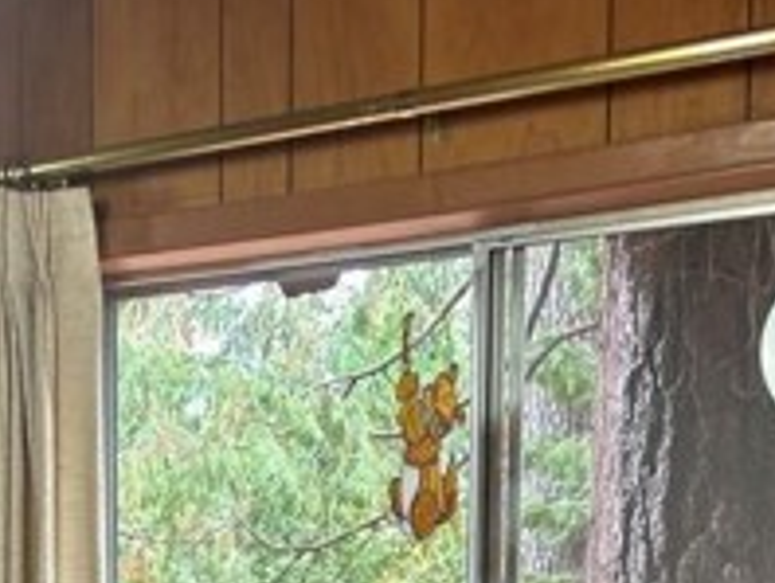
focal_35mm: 84
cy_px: 783
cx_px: 344
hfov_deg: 23.2
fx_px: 1883
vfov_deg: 16.5
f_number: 1.5
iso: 125
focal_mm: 5.7
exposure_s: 1/60
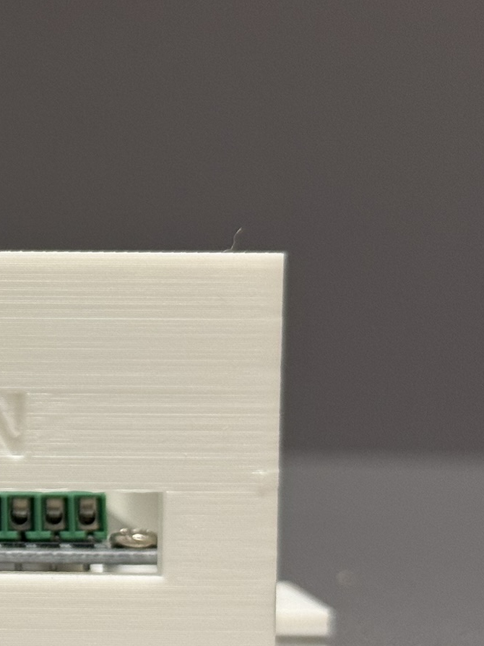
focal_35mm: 110
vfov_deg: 17.9
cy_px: 400
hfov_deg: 12.9
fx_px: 2052
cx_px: -201
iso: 100
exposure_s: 1/60
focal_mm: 6.76
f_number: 1.78
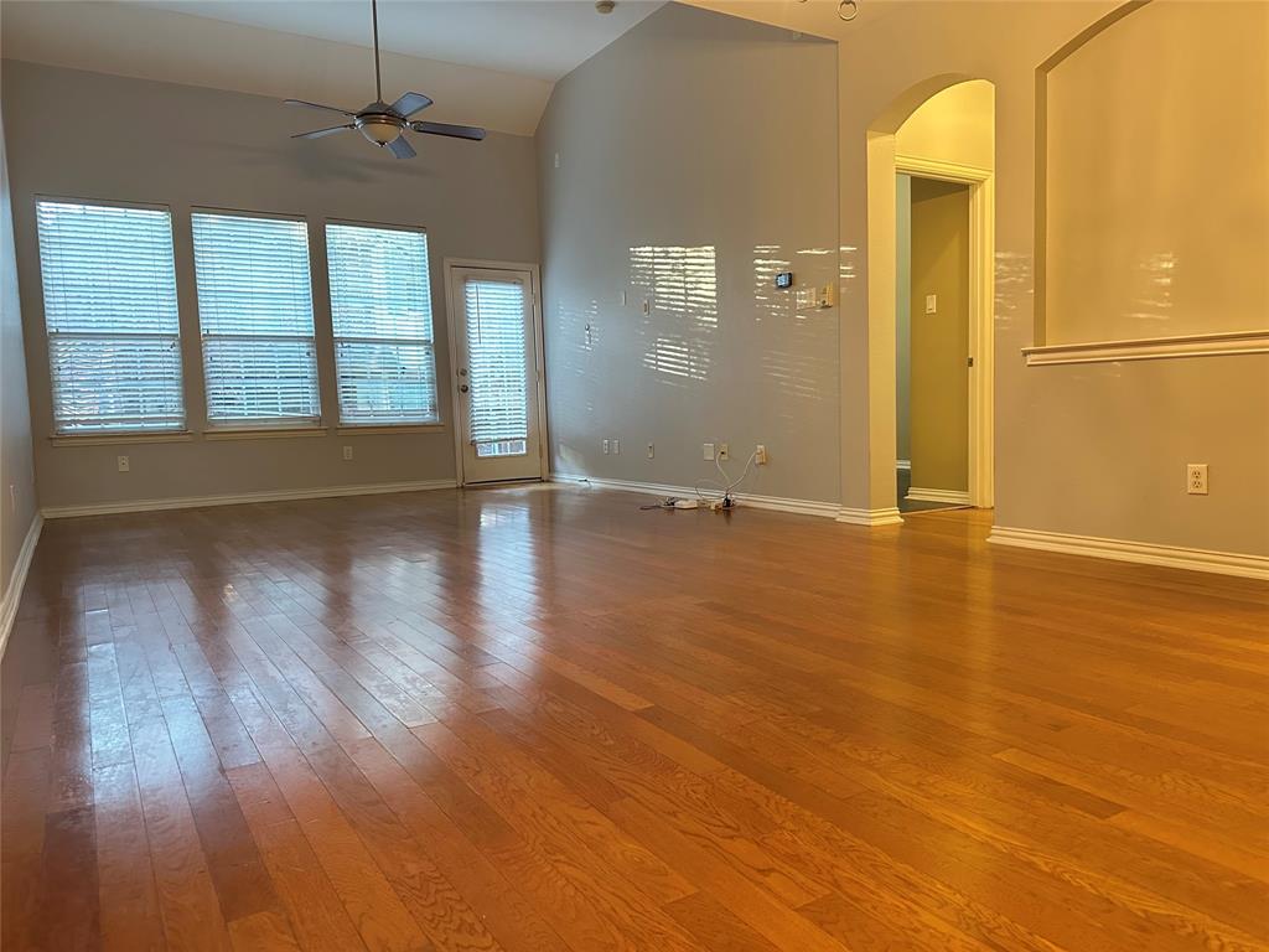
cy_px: 476
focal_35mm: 24
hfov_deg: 71.6
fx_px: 880
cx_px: 634
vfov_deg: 56.8
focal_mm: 6.86
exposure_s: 1/60
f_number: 1.78
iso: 800
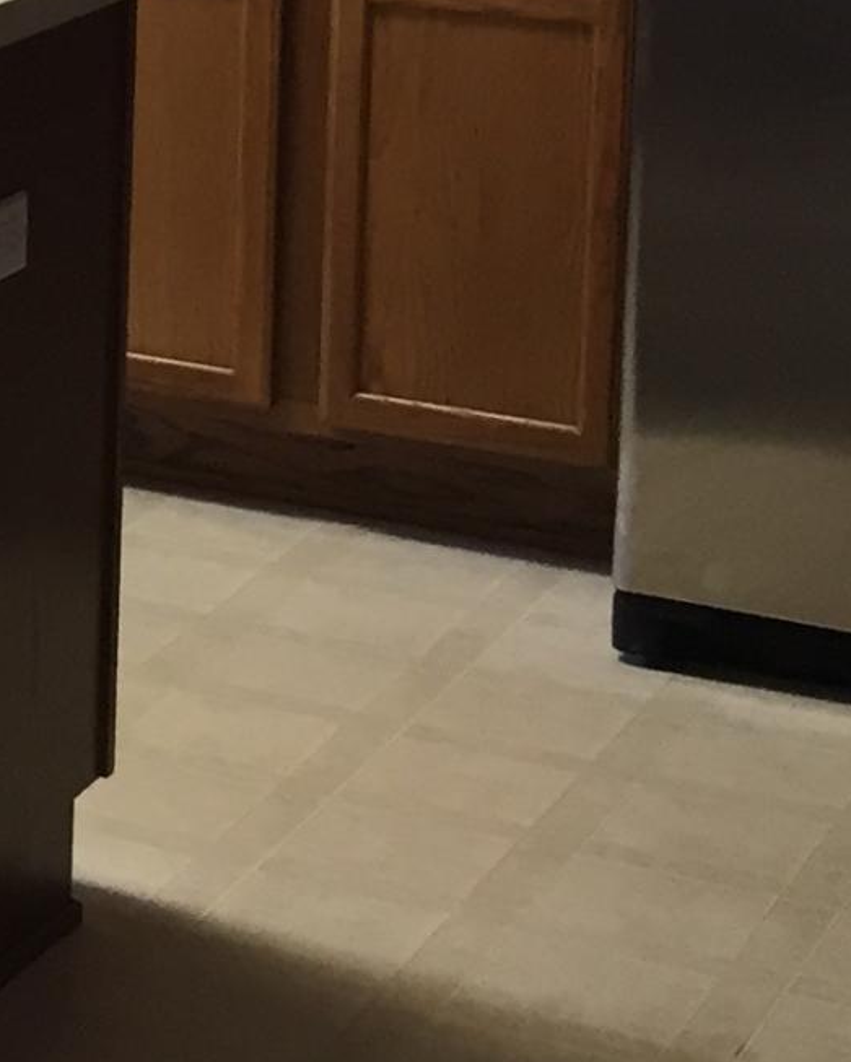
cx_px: -1287
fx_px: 4090
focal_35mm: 130
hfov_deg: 10.1
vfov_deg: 14.3
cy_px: -267
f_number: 2.2
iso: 64
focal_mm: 4.15
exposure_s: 1/30
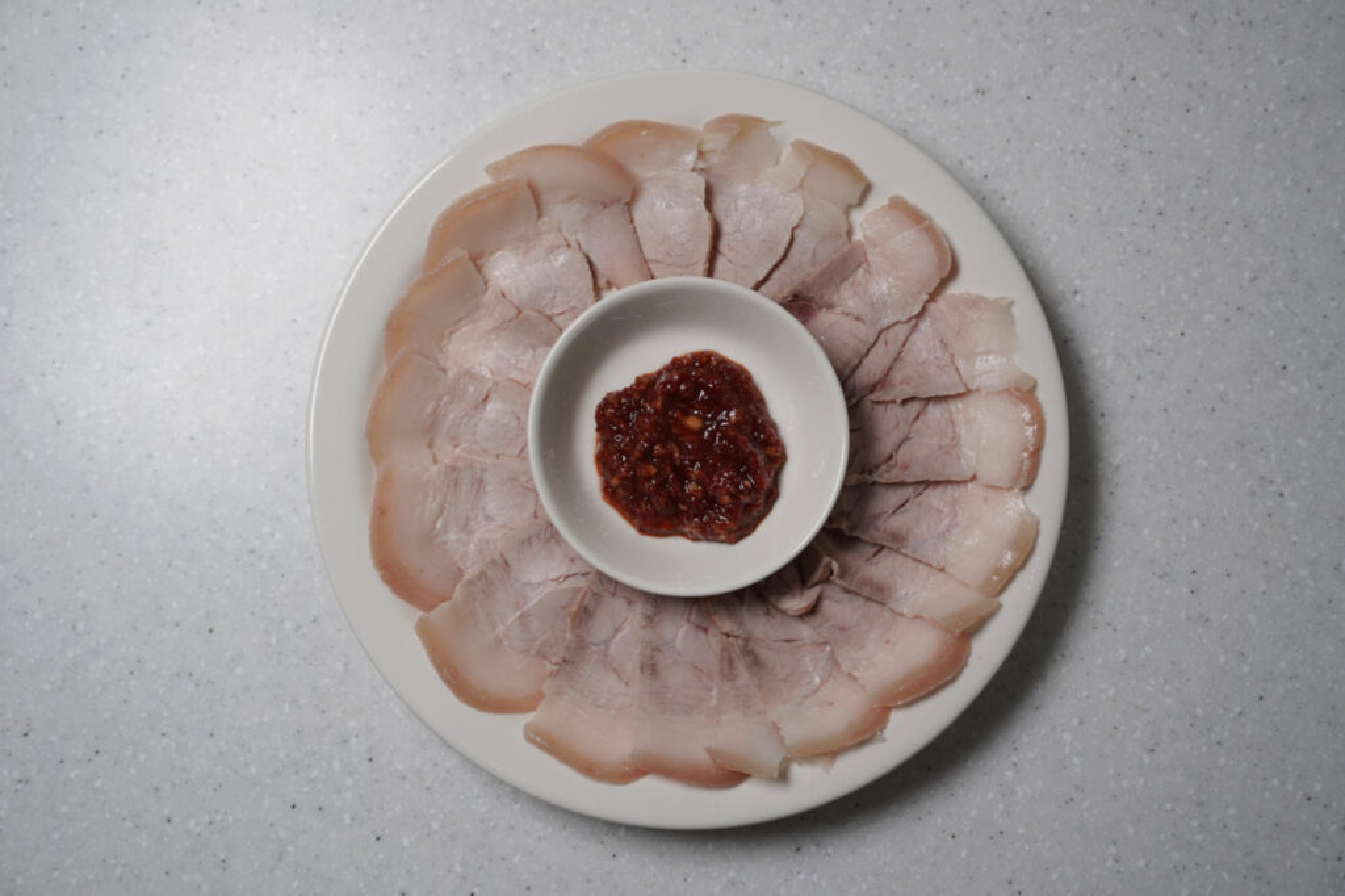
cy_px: 448
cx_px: 672
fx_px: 1513
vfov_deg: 33.0
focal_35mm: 40
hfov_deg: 47.9
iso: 400
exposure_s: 1/125
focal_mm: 27
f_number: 5
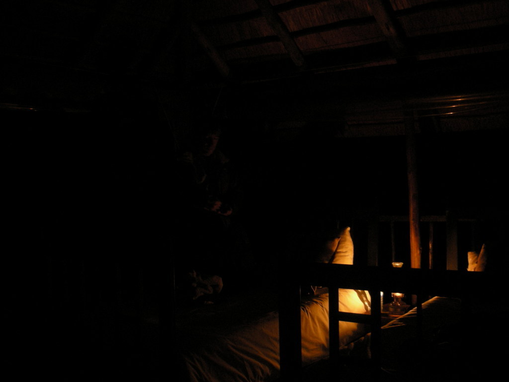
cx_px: 254
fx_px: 515
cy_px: 191
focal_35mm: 35
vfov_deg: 40.7
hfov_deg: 52.6
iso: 200
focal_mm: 5.8
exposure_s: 2
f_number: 3
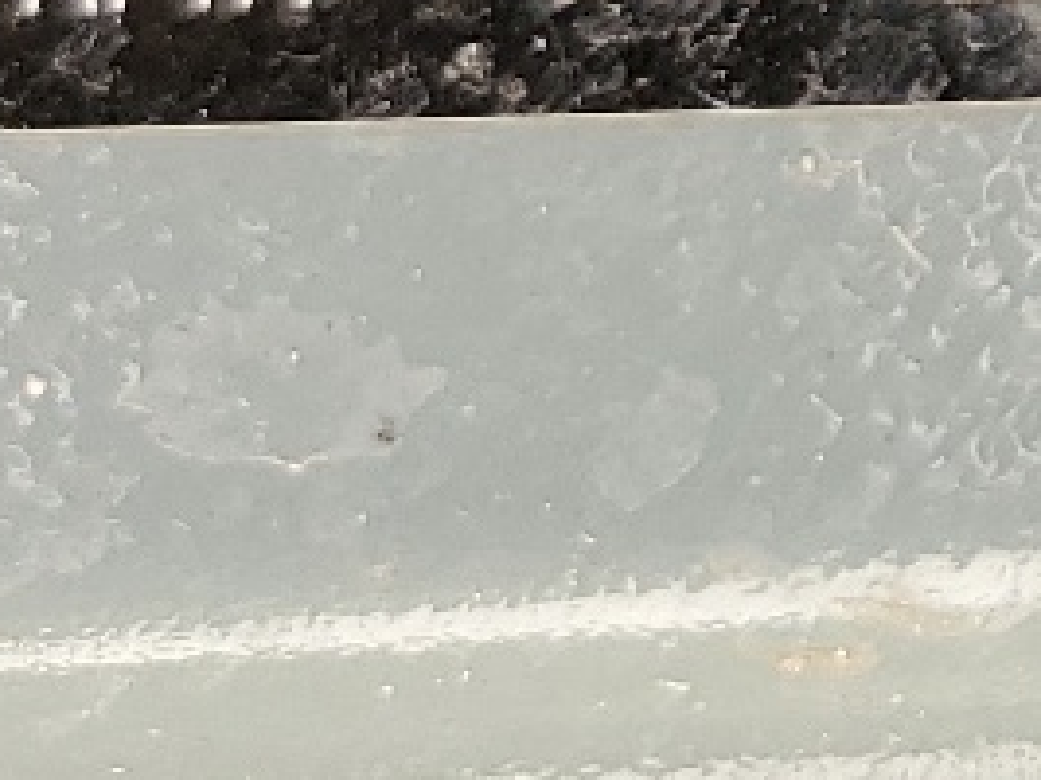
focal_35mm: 156
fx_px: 4689
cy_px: -994
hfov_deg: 11.2
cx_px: 2265
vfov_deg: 8.8
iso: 50
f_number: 1.5
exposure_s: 1/357
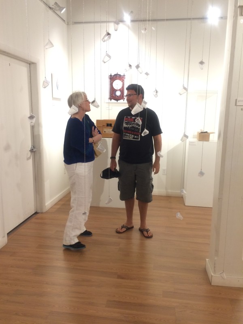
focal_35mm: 29
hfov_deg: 48.2
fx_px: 271
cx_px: 122
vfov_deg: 61.7
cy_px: 162
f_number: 2.2
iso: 125
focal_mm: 4.15
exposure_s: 1/30
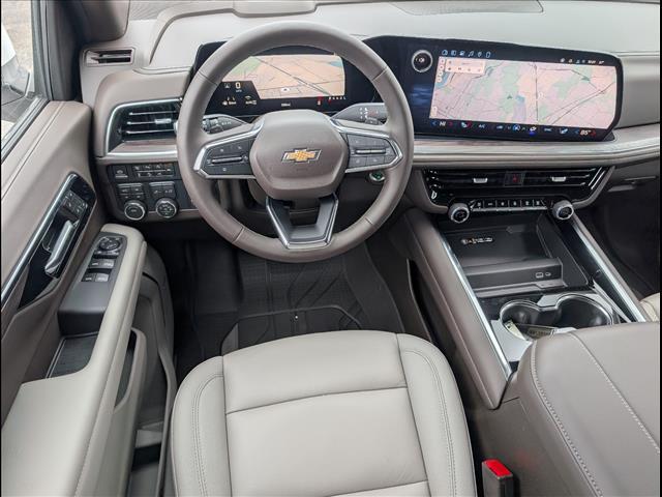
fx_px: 459
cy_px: 248
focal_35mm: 24
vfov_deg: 56.8
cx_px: 331
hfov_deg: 71.6
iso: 20
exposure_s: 1/556
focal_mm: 6.9
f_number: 1.68
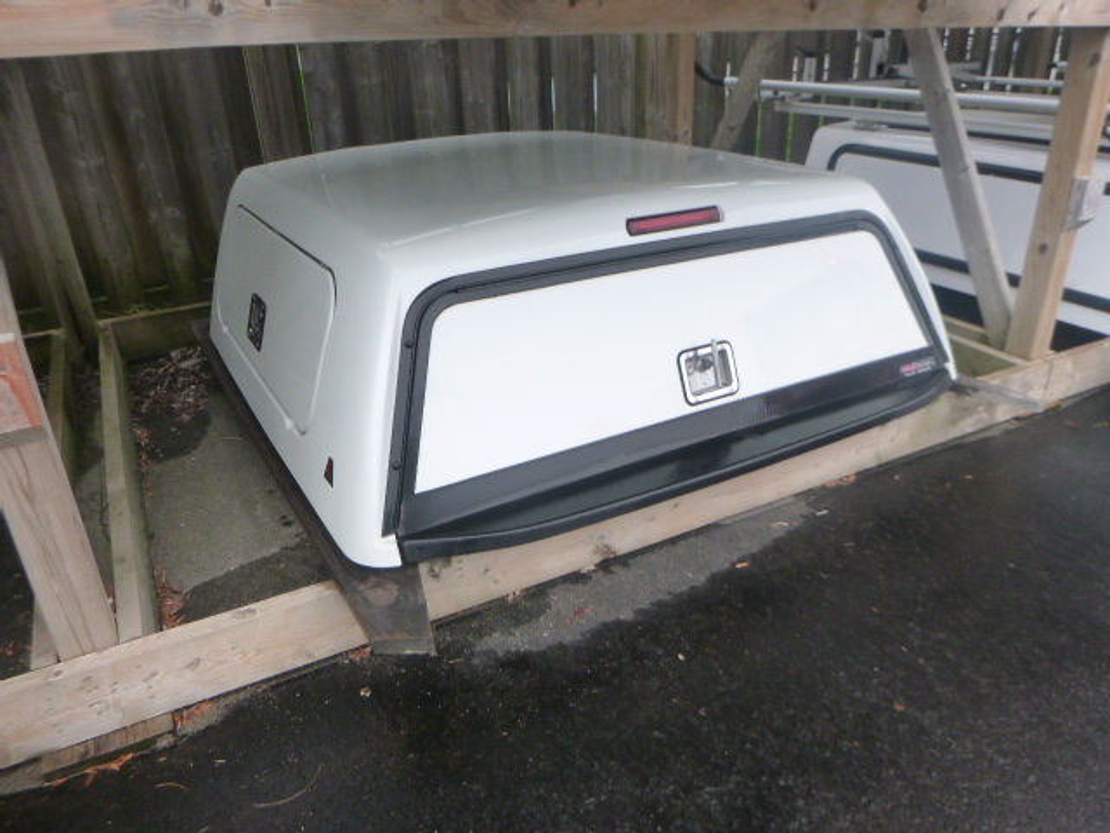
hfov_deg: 69.4
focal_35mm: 25
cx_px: 555
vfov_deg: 54.9
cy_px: 416
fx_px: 802
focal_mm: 4.5
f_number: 3.9
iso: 200
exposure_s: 1/60
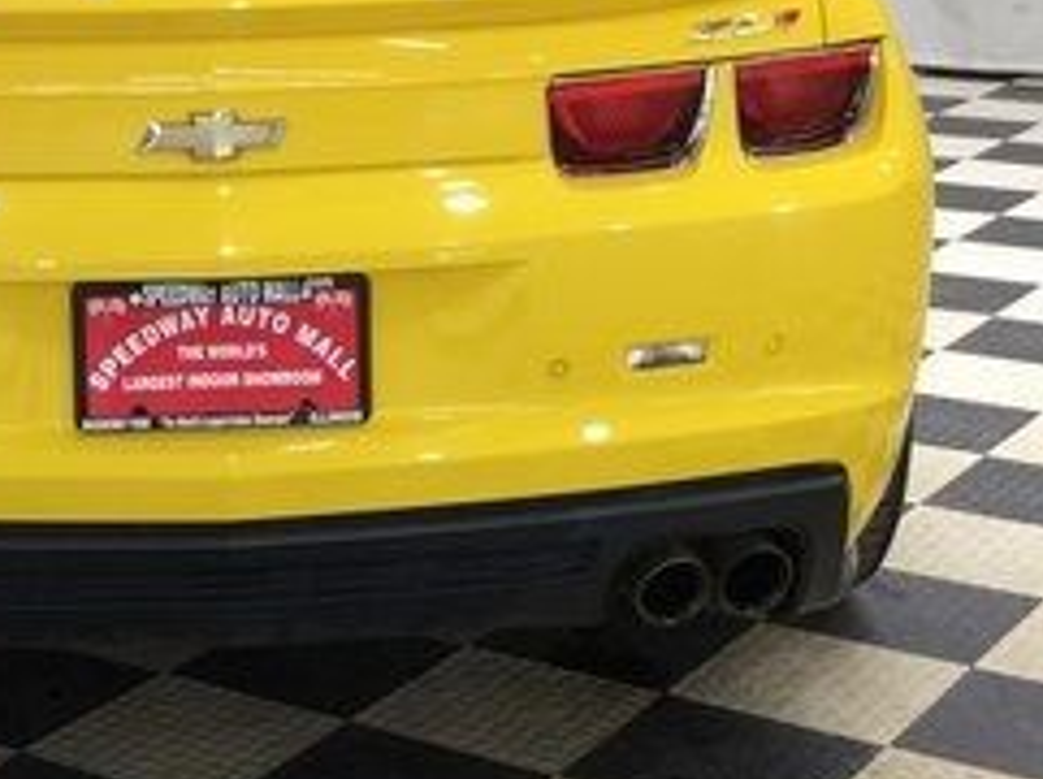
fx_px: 2557
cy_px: 312
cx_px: 216
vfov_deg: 17.3
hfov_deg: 22.7
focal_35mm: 85
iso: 50
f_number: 2.4
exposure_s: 1/24
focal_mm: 3.3
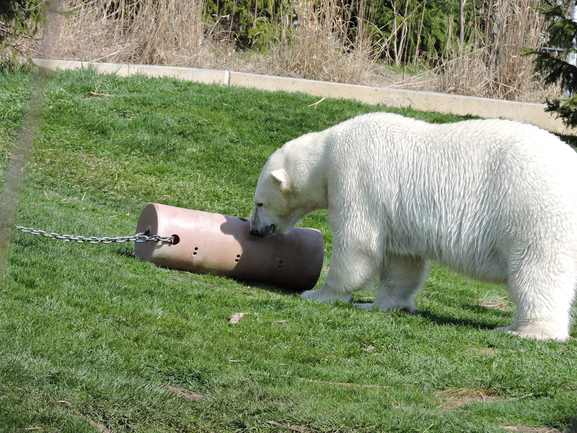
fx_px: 5001
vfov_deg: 5.0
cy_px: 216
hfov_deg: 6.6
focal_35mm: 300
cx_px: 288
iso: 100
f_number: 4.8
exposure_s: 1/400
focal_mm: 53.5
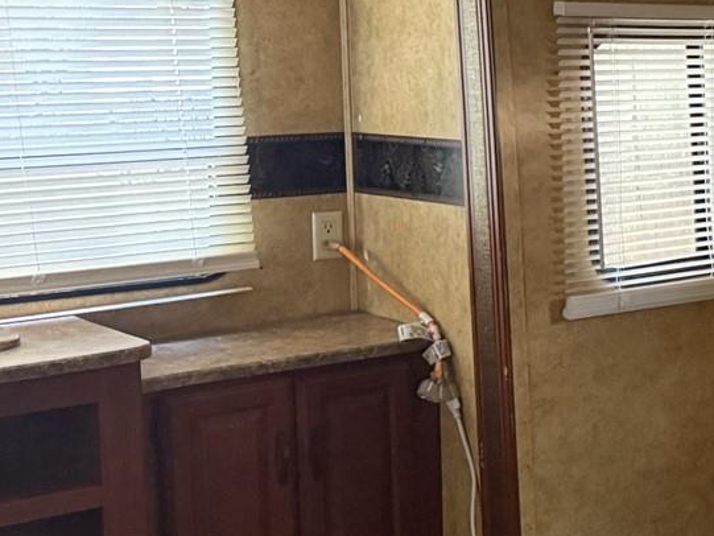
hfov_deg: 22.8
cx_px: 1044
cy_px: 143
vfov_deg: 20.6
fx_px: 1465
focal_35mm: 71
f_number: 1.78
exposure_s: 1/40
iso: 800
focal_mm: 6.76
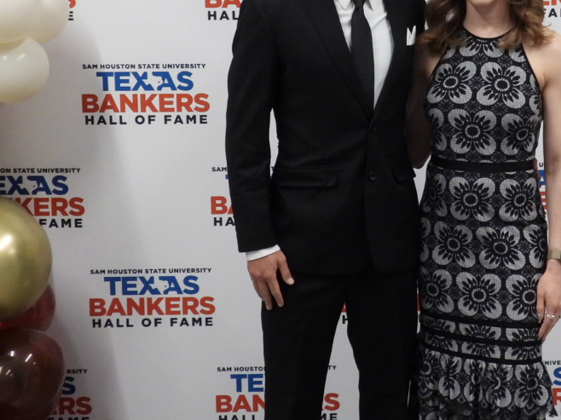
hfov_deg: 26.3
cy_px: 78
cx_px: 437
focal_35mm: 73
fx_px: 1183
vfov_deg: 19.9
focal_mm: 5.4
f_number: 3.2
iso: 400
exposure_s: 1/25
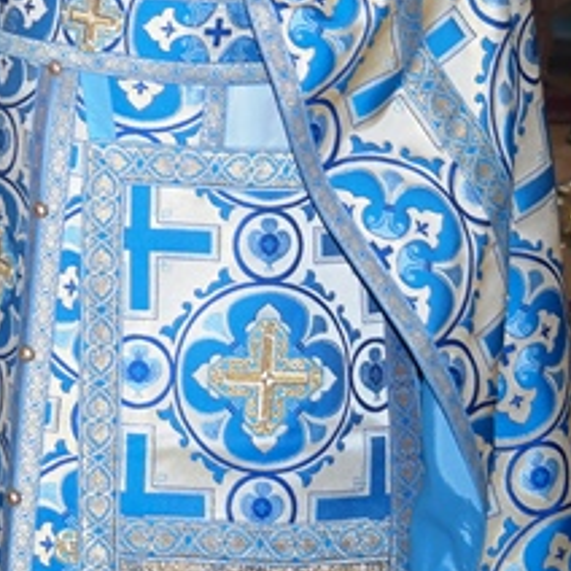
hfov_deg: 12.2
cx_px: -240
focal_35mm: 138
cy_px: -136
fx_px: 2575
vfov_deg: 12.3
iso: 400
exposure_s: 1/50
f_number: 4
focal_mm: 28
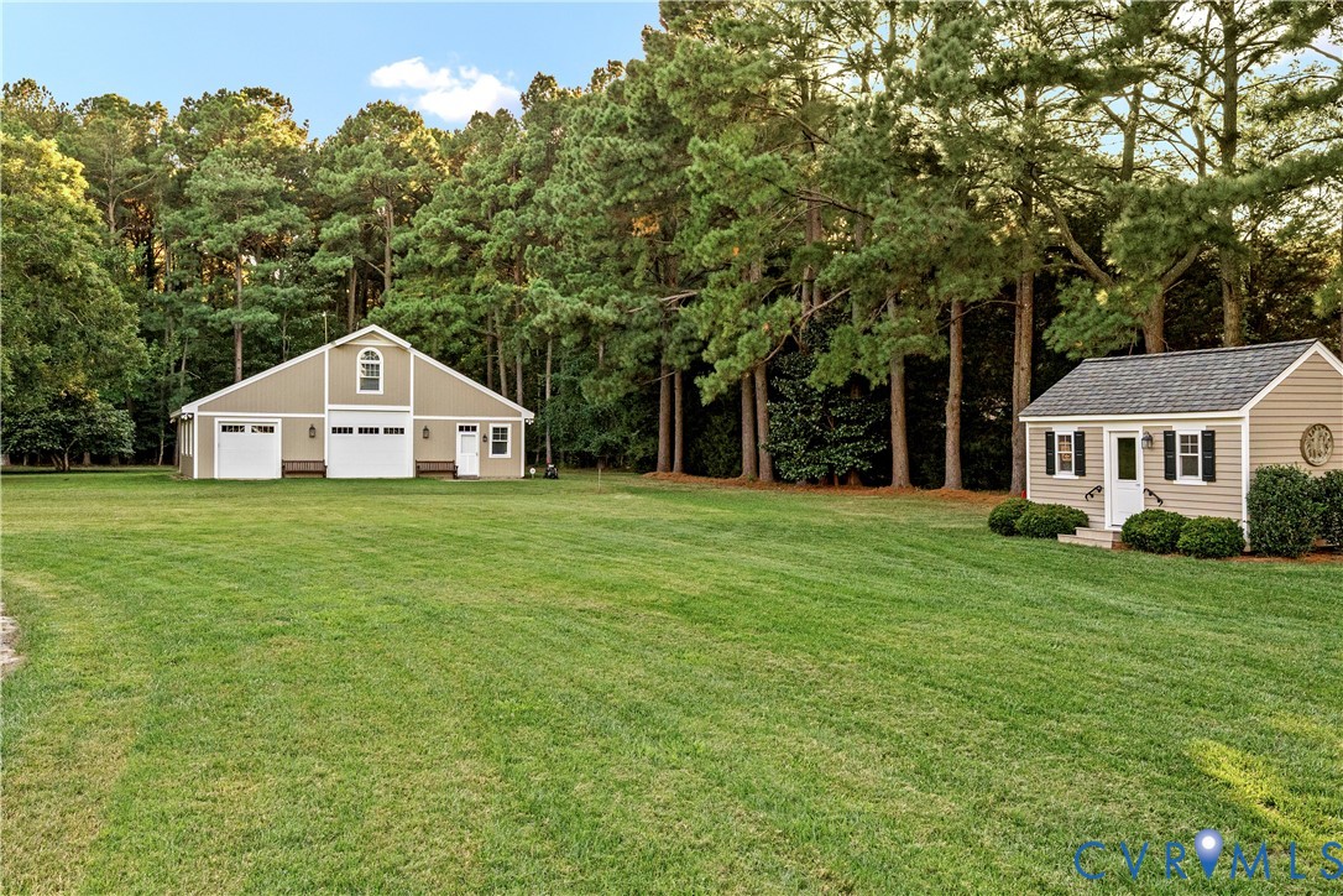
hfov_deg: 61.9
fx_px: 1119
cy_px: 448
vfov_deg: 43.6
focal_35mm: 30
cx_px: 672
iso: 1250
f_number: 9
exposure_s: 1/200
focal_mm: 20
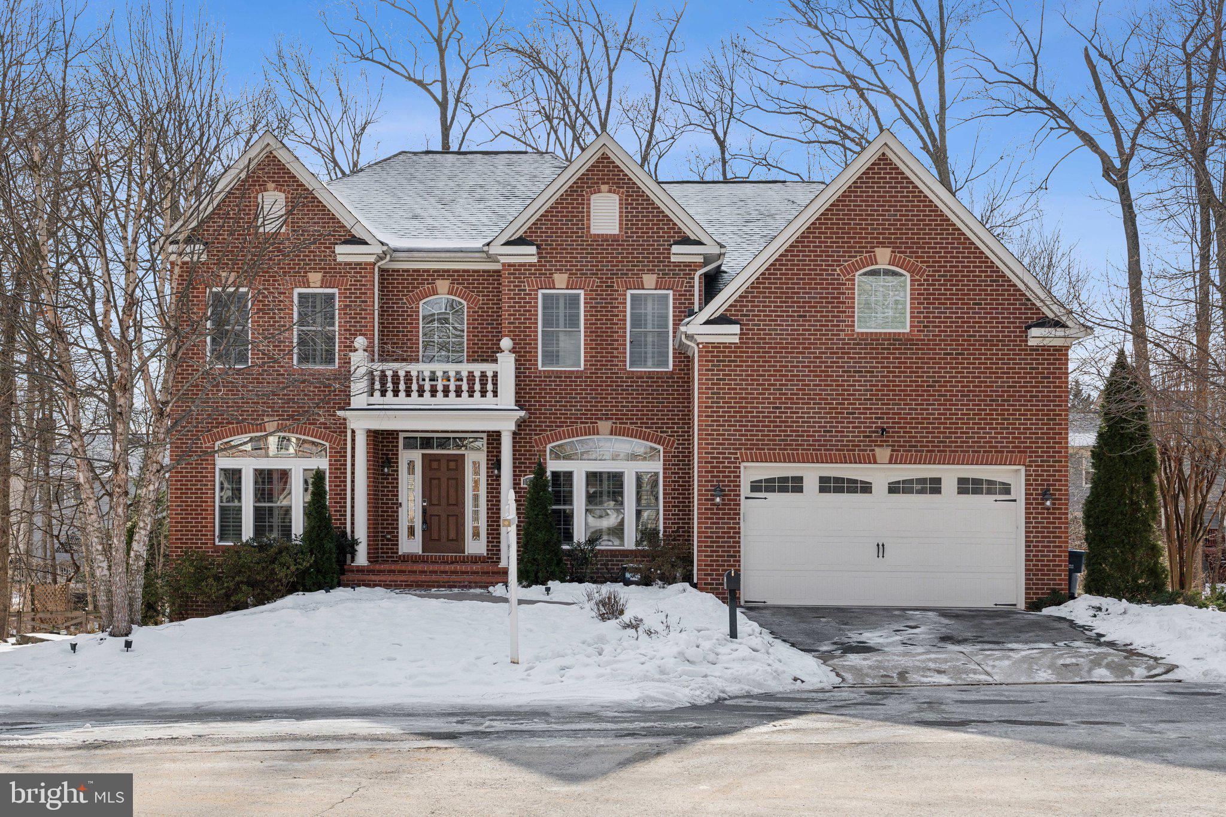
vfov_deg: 37.8
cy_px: 408
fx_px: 1192
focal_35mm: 35
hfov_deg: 54.4
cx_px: 613
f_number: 8
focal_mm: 35
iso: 400
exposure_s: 1/800
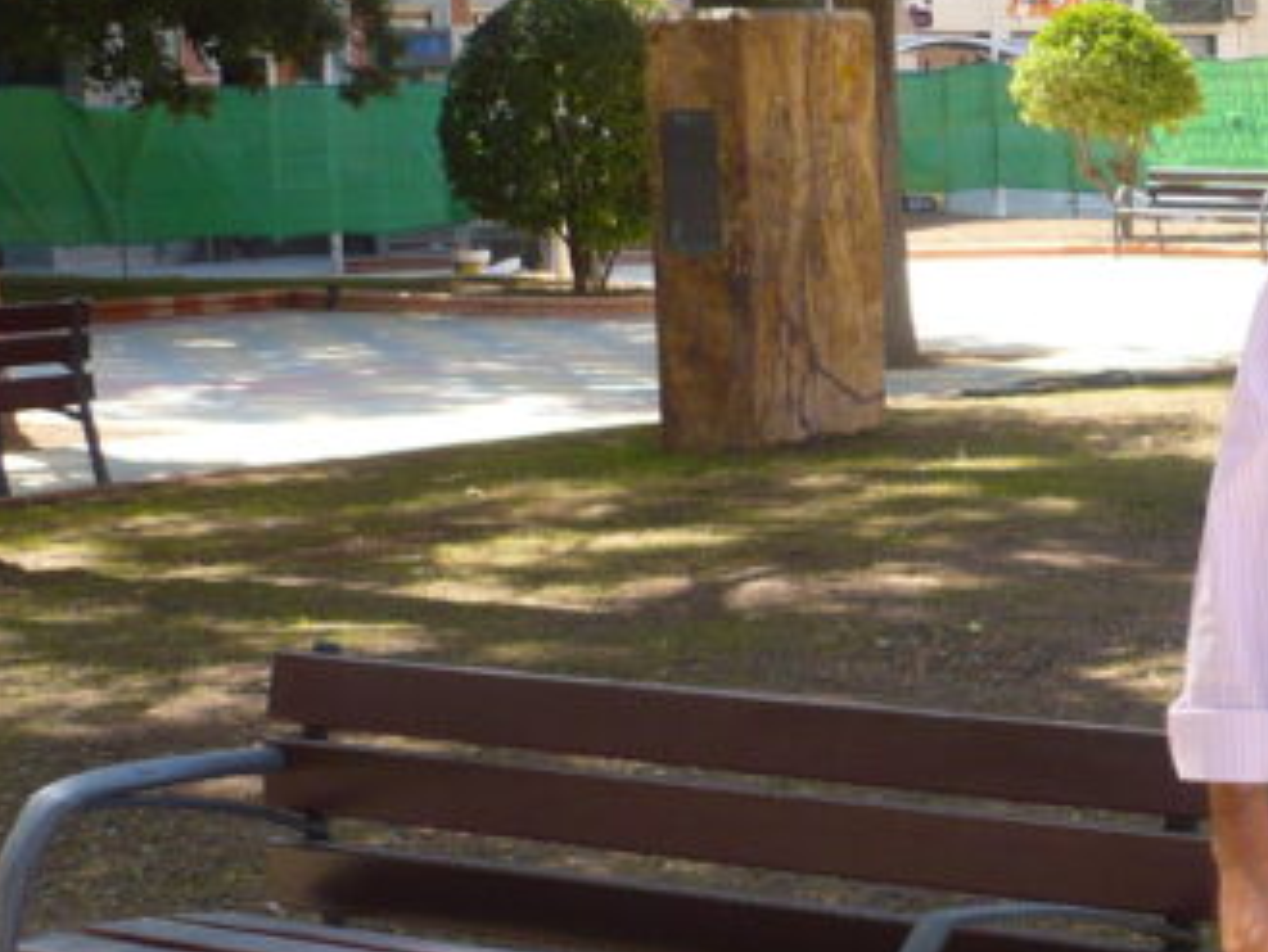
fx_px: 3738
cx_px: 1746
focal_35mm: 102
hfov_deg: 17.8
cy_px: 590
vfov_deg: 14.5
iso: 100
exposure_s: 1/320
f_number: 2.8
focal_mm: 5.8
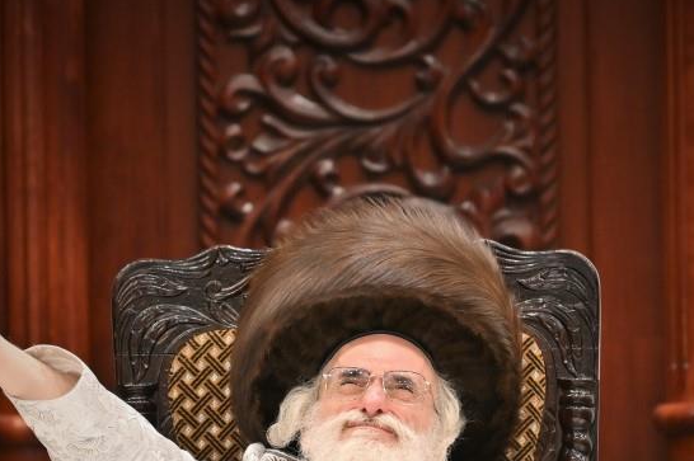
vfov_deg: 2.4
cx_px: 362
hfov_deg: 3.7
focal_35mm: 563
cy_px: 406
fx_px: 10843
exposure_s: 1/320
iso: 250
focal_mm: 200
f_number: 2.8
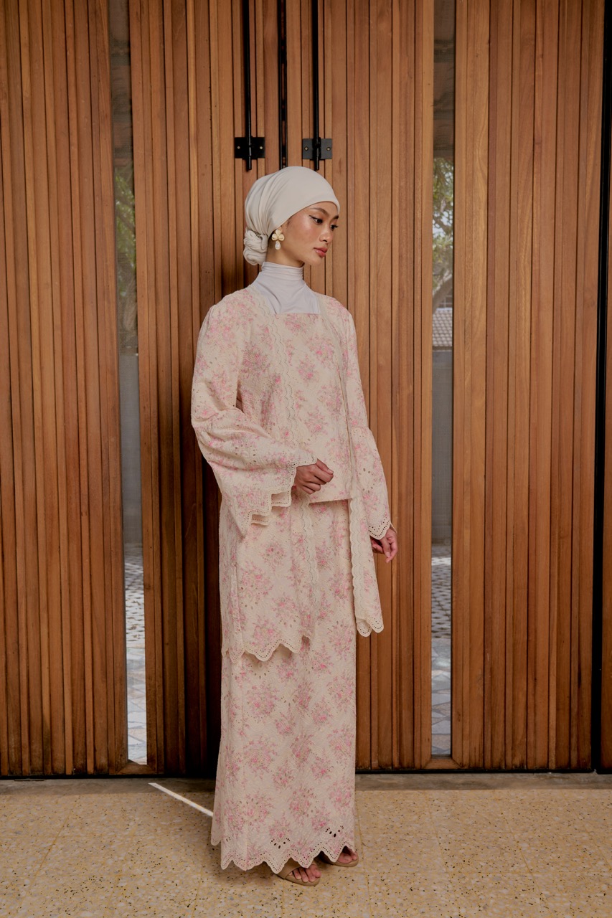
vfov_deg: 53.1
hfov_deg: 36.9
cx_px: 306
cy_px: 459
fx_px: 918
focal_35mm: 36
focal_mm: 36
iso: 200
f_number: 6.3
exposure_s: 1/125
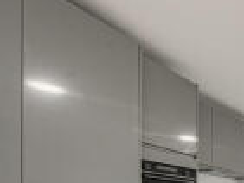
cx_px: 329
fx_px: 275
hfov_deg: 32.9
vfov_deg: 31.4
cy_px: 215
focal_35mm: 39
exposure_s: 1/13
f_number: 9
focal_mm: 12
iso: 320
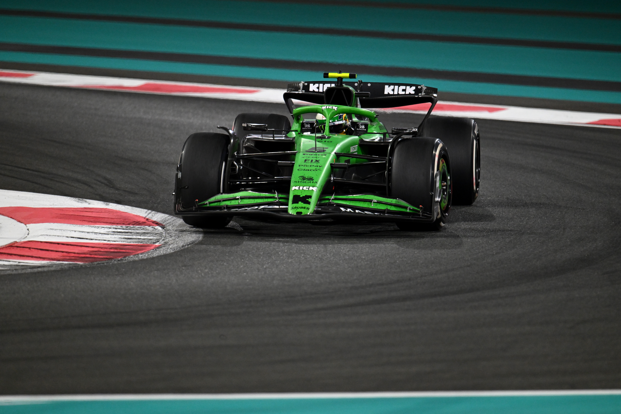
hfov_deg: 5.2
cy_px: 207
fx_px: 6899
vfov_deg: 3.4
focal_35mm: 400
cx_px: 310
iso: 4000
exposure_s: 1/1000
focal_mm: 400
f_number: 4.5
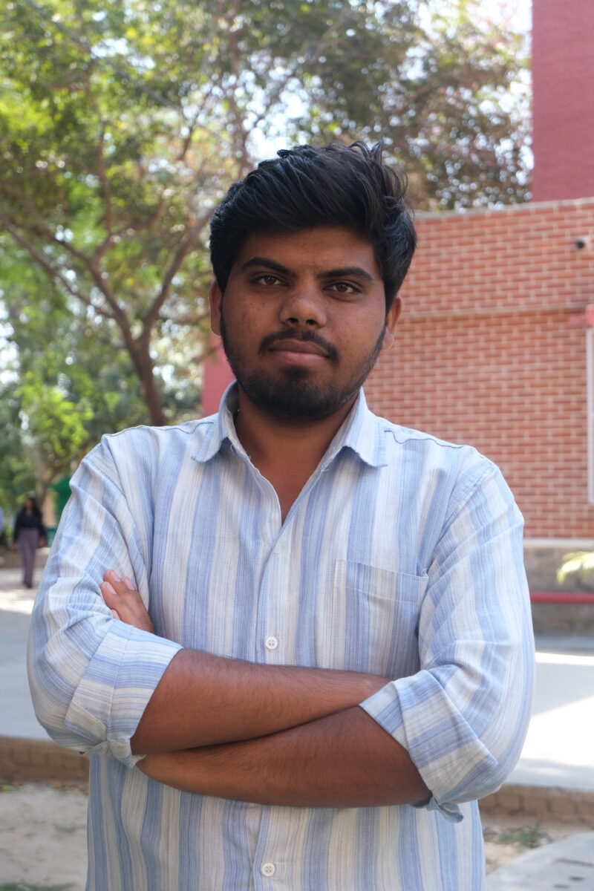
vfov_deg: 35.6
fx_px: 1386
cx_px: 297
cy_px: 446
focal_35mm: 56
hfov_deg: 24.2
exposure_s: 1/125
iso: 320
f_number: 5.2
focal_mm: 37.4
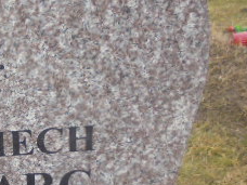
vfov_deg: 20.0
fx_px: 521
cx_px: -55
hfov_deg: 24.1
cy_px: 147
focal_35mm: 73
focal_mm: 4.6
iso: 100
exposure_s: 1/60
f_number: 3.5
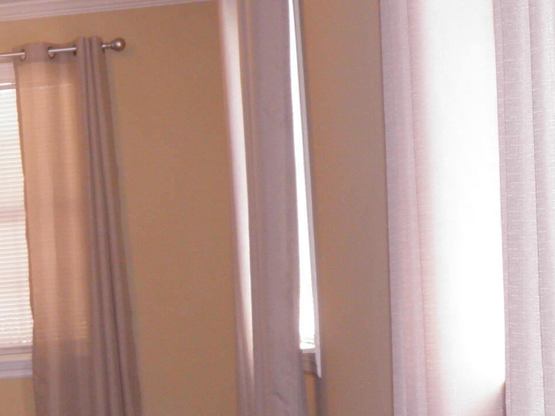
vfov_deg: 15.2
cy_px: 485
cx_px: -148
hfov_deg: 19.4
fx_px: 1507
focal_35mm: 94
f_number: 3
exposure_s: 1/40
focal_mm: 5.5
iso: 100
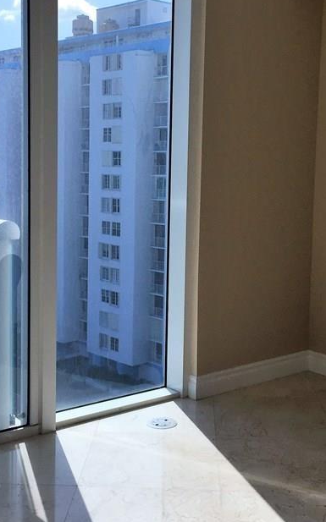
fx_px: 726
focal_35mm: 51
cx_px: 153
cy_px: 232
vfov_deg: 39.5
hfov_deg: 25.3
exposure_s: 1/1582
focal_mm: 4.15
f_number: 2.2
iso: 40
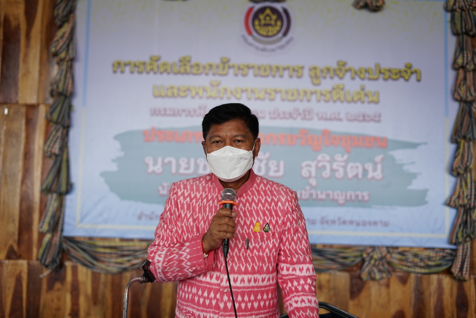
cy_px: 159
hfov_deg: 39.6
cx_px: 238
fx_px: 662
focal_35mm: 50
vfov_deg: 27.0
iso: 400
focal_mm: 50
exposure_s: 1/1250
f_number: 2.2
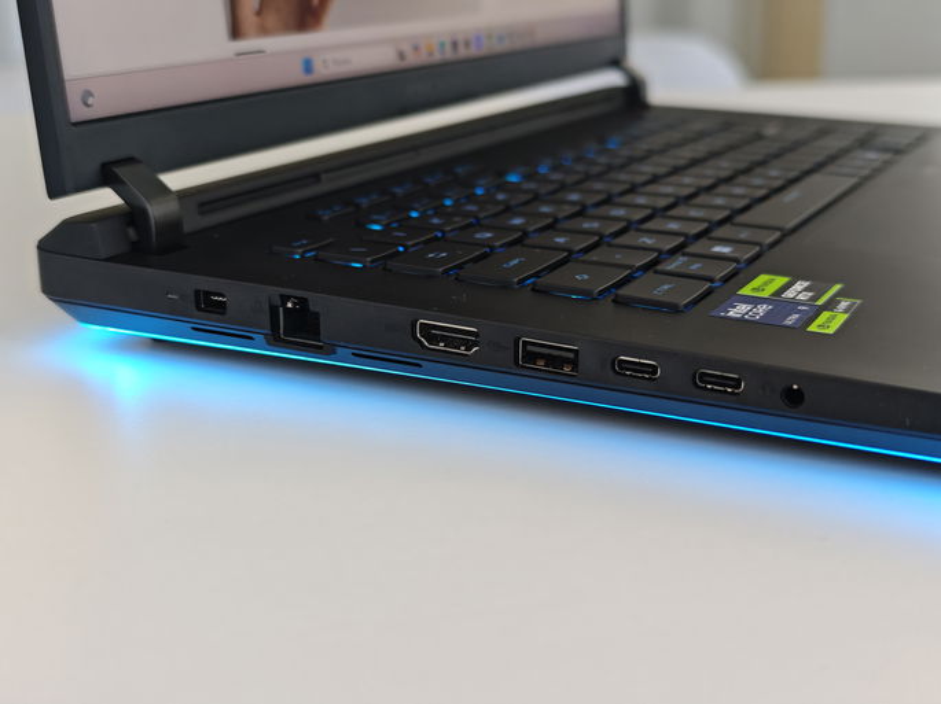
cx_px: 470
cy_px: 352
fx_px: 1250
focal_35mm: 46
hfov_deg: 41.3
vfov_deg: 31.5
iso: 320
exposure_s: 1/100
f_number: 1.63
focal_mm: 8.72
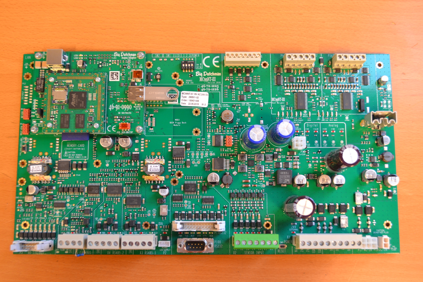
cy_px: 141
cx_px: 212
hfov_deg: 46.4
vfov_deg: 31.9
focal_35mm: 42
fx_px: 494
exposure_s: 1/15
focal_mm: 28
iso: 400
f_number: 4.5
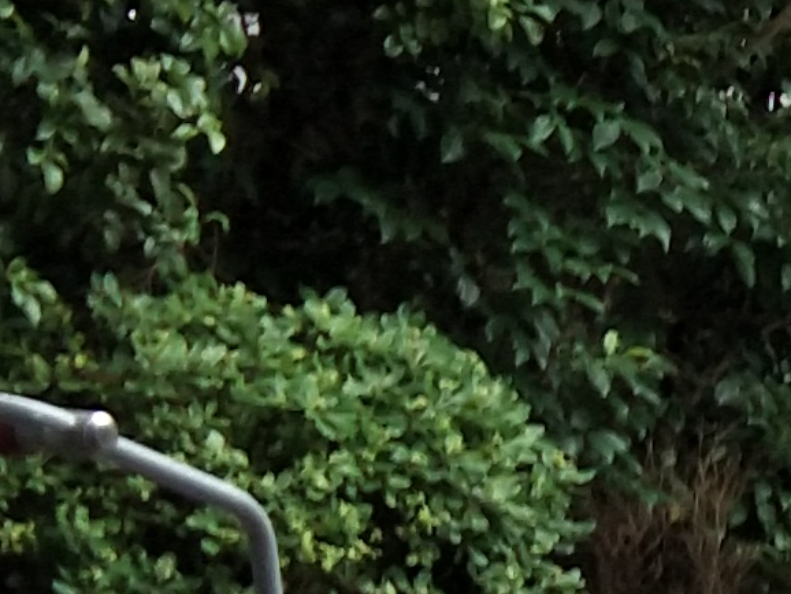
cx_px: 2032
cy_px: 532
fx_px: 5098
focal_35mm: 223
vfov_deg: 6.7
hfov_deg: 8.1
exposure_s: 1/111
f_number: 2.2
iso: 50
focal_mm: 3.69
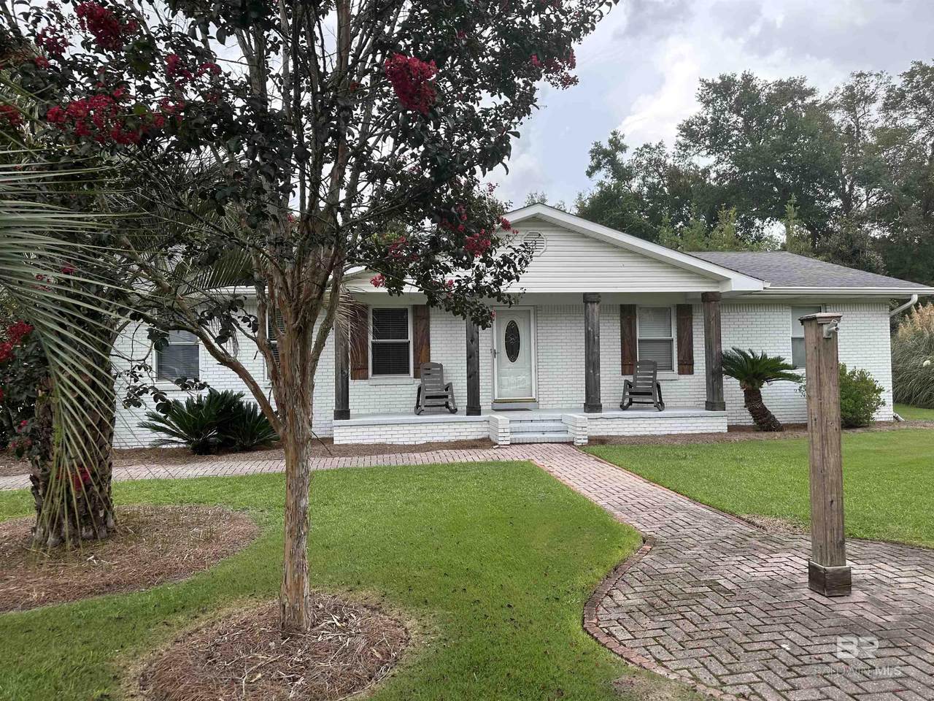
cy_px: 350
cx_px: 467
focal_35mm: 24
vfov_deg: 56.8
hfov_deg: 71.6
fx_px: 648
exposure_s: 1/843
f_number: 1.78
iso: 80
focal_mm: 6.86
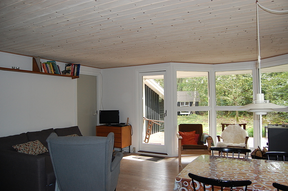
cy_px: 96
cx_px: 144
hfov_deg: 67.4
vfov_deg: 47.9
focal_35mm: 27
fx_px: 216
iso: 400
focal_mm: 18
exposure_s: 1/200
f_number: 3.5
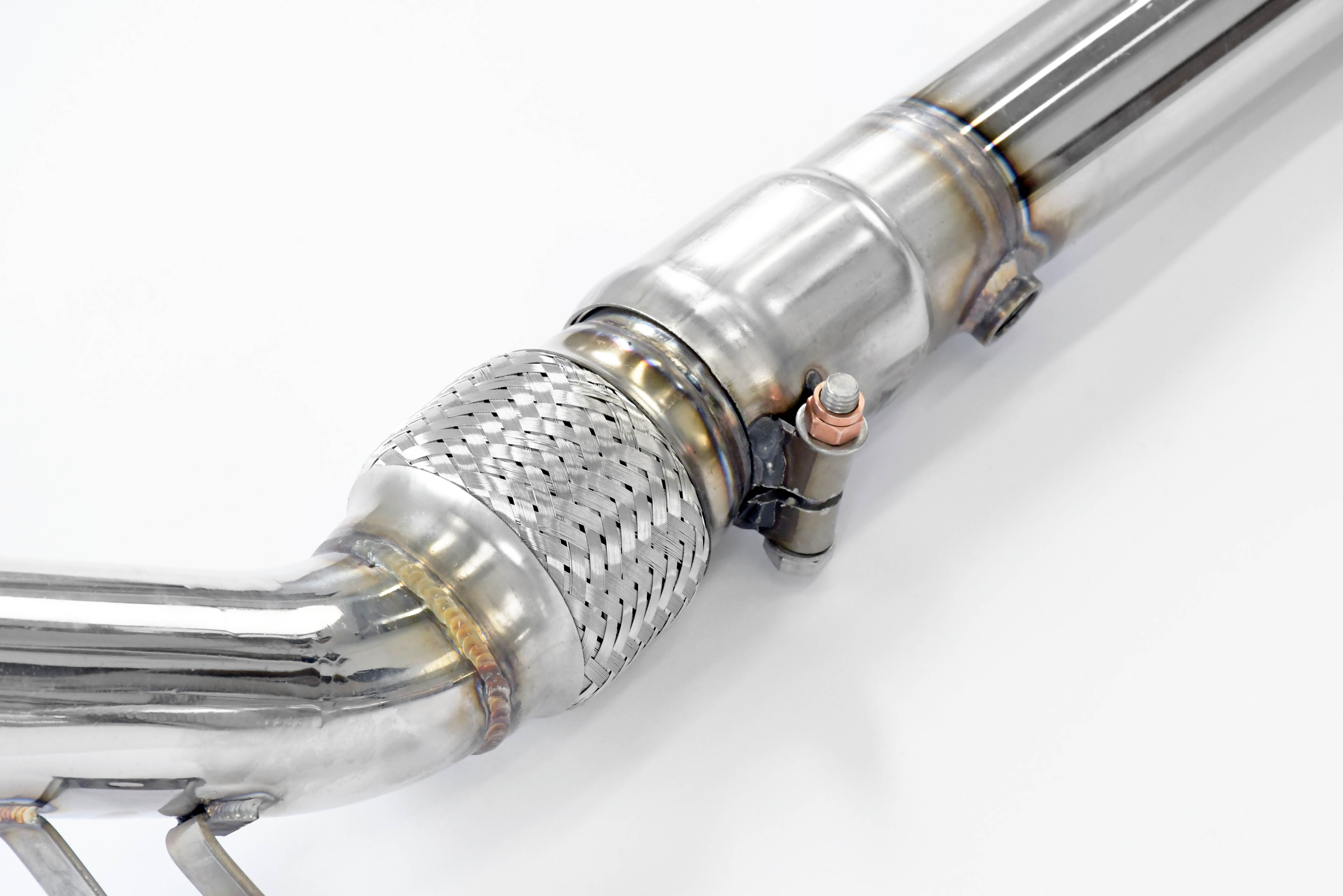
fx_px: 5036
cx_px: 672
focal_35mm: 135
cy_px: 448
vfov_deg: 10.2
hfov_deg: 15.2
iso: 4000
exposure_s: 1/160
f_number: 11
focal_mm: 90
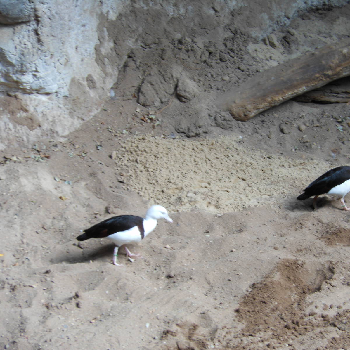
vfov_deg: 8.9
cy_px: 175
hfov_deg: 8.9
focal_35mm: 196
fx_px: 2242
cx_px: 229
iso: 80
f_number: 5.5
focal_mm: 29.8
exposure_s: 1/50
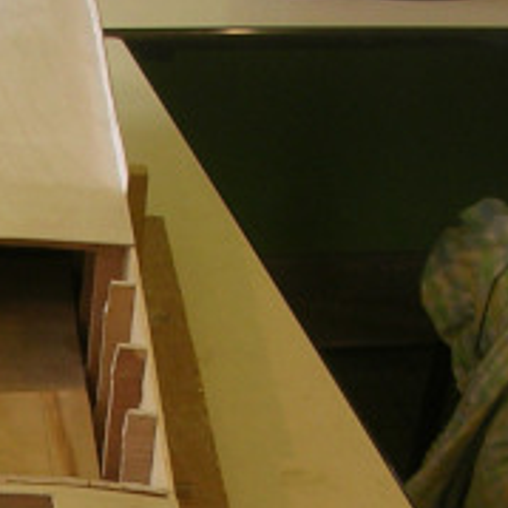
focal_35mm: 120
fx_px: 1992
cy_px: 721
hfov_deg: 14.2
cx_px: -51
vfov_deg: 13.8
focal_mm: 5.8
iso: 50
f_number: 2.8
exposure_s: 1/18.1
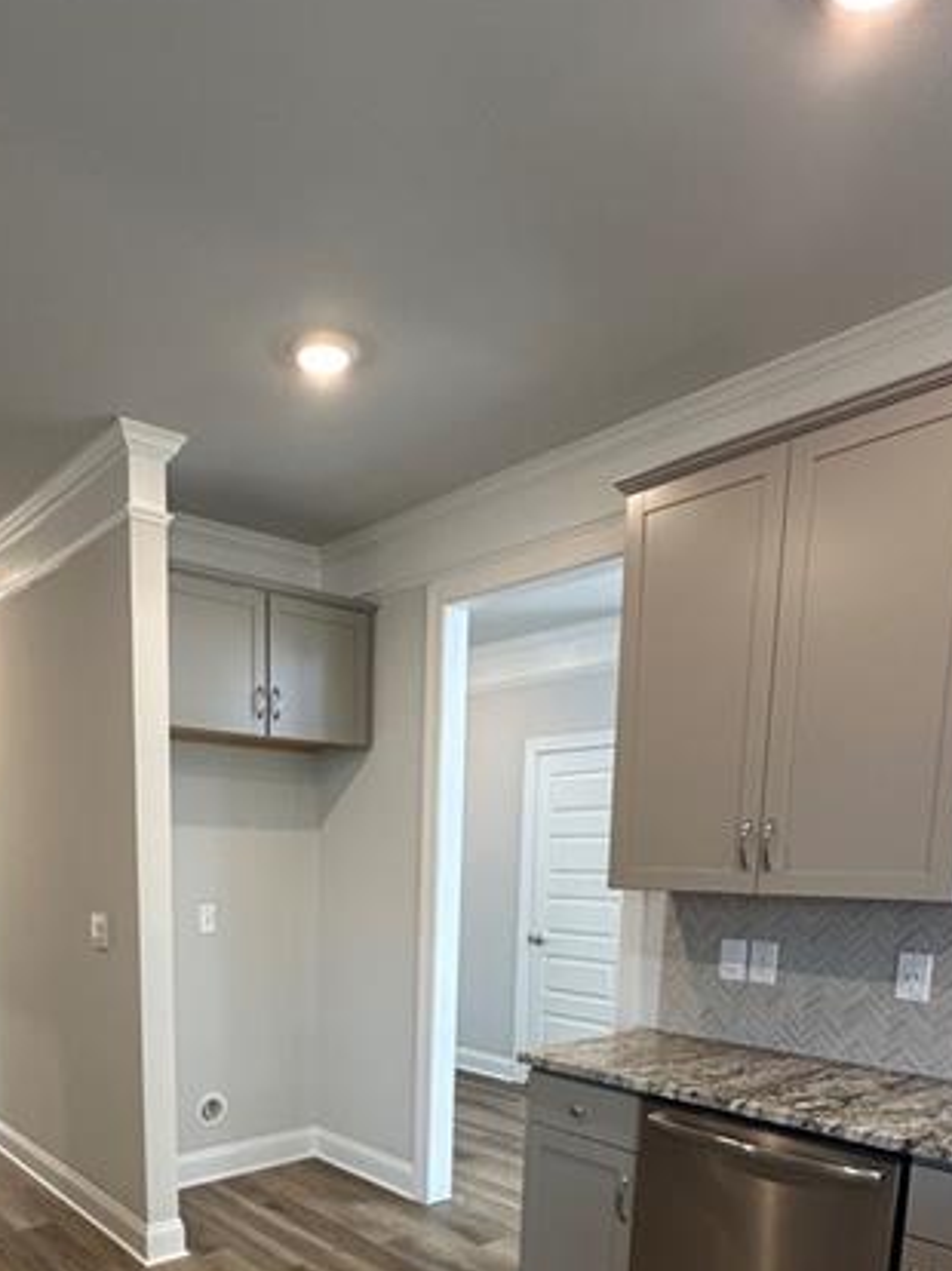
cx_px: 353
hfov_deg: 52.4
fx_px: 954
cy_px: 1010
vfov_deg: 61.9
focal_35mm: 26
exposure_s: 1/120
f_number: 2.2
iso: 200
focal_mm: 2.22
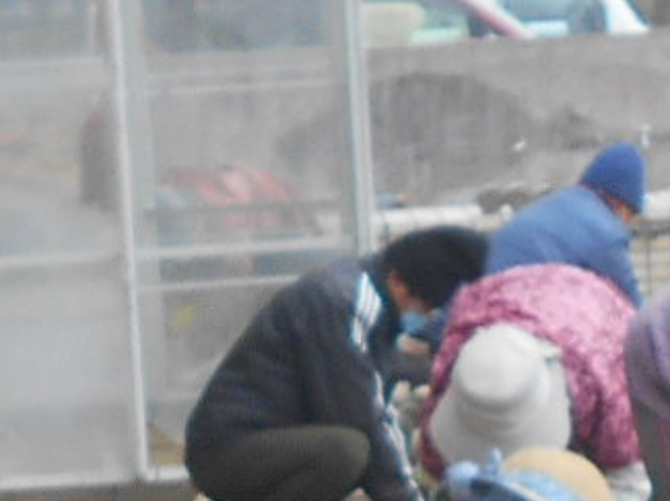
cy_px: 1390
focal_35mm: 308
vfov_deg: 4.6
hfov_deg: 6.4
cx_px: 210
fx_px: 5955
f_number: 4.2
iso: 80
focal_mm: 7.7
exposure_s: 1/100
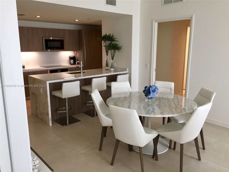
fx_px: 192
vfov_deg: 48.2
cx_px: 114
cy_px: 86
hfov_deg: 61.7
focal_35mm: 29
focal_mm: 4.15
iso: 40
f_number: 2.2
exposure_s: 1/30
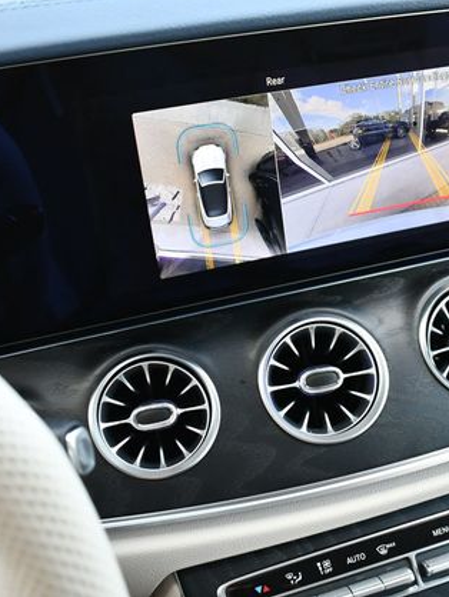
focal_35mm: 53
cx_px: 357
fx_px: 916
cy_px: 293
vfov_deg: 36.1
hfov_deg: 27.0
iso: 800
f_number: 3.5
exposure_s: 1/250
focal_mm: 18
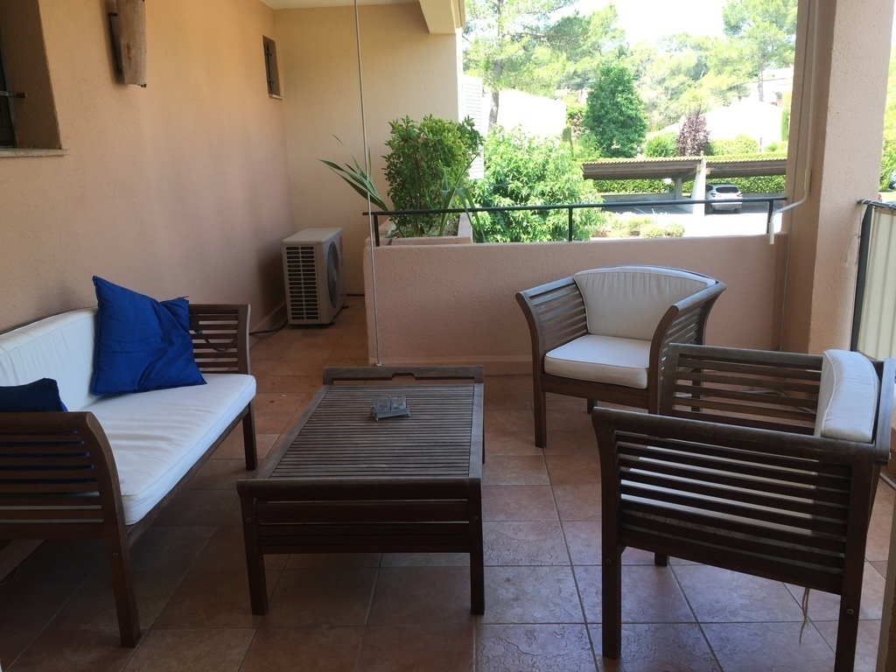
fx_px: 751
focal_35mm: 29
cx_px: 448
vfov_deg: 48.2
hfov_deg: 61.7
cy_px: 336
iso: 32
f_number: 2.2
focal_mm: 4.15
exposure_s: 1/158
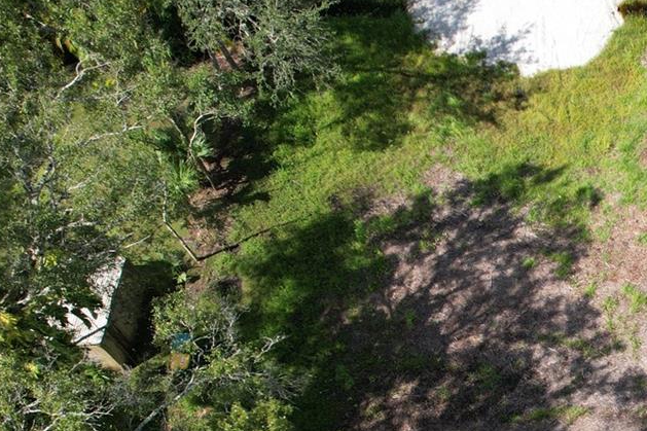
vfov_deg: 23.0
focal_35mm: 56
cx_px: 731
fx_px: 1006
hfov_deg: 31.2
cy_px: 457
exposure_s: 1/60
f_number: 2.8
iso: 100
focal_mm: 8.38
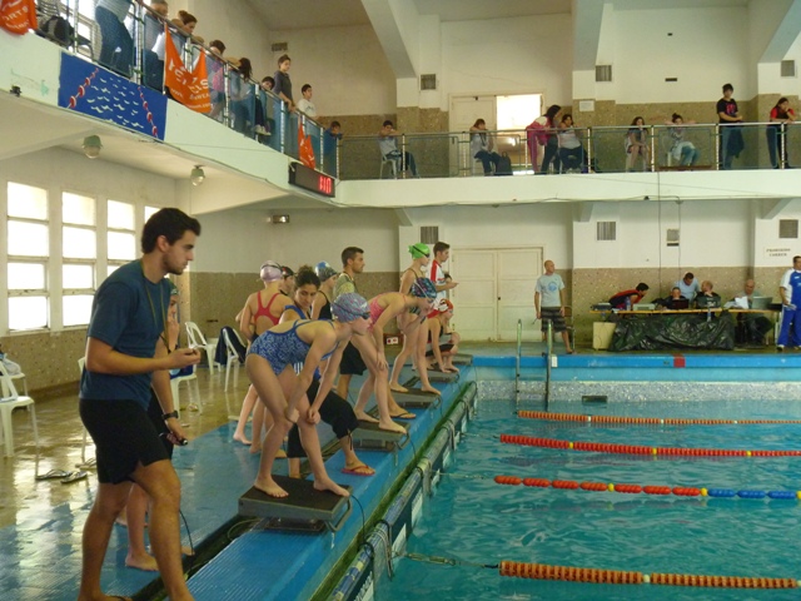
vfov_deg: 40.7
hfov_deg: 52.6
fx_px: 810
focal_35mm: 35
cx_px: 400
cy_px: 300
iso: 400
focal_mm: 6.3
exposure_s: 1/40
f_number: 3.5
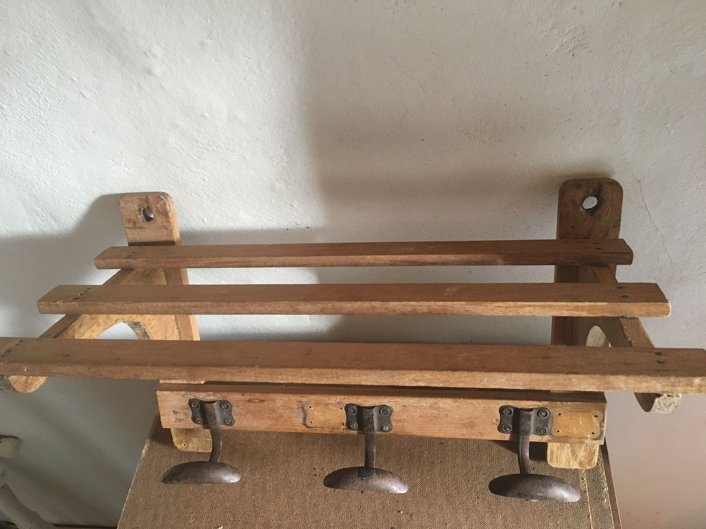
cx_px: 353
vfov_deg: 48.2
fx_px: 591
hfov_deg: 61.7
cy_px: 264
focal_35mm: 29
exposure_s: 1/33
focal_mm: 4.15
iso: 160
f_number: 2.2
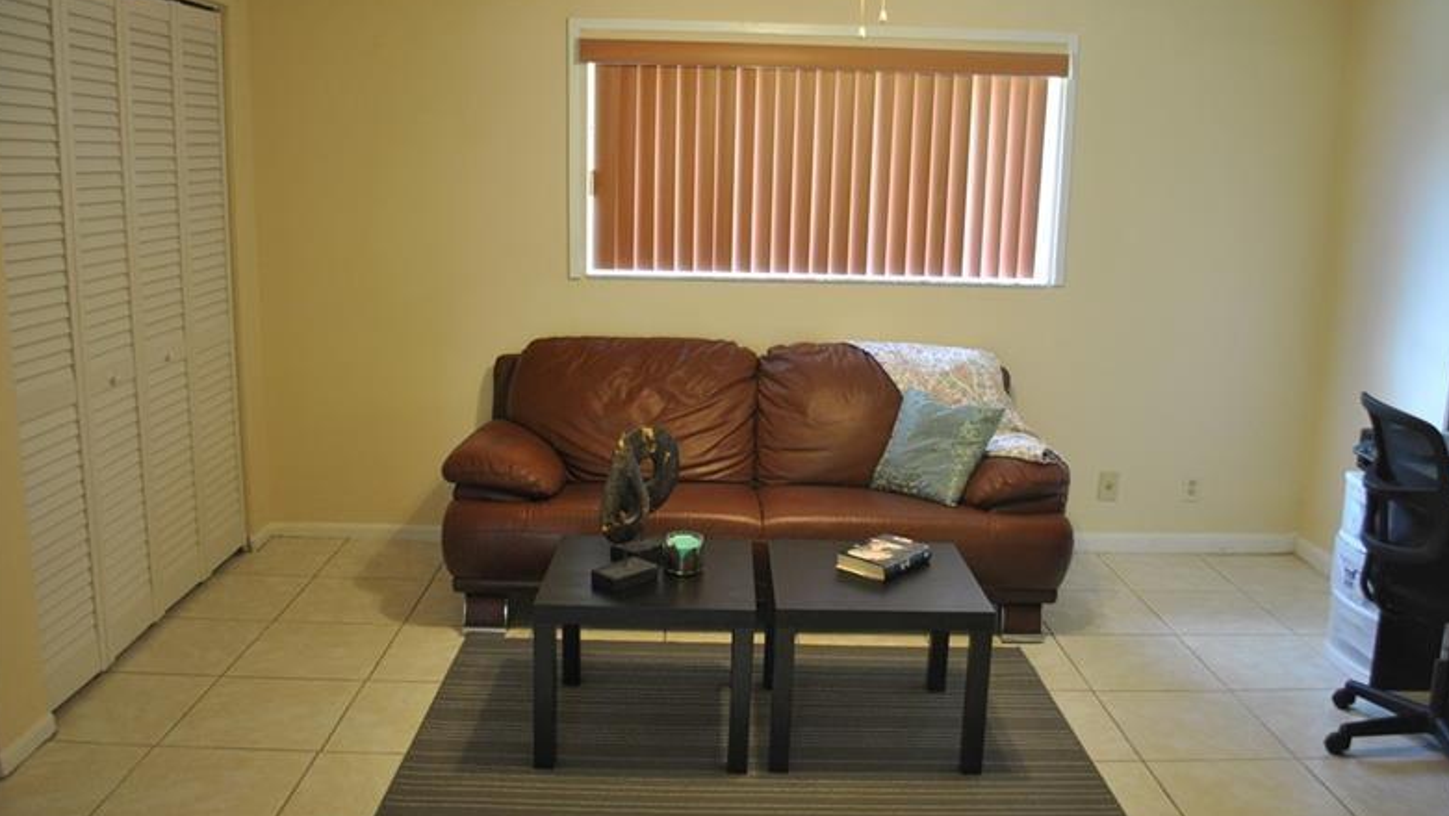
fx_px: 1115
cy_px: 384
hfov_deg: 66.0
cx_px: 729
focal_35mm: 29
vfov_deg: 40.2
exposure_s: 1/25
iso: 400
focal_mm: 18
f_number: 3.5
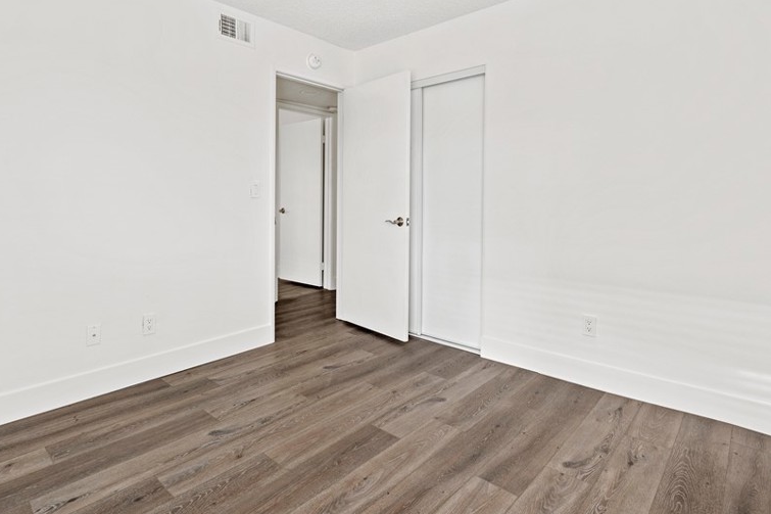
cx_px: 355
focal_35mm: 19
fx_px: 407
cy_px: 193
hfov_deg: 86.8
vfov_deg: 63.6
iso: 200
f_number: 8
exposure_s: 1/3
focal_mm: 14
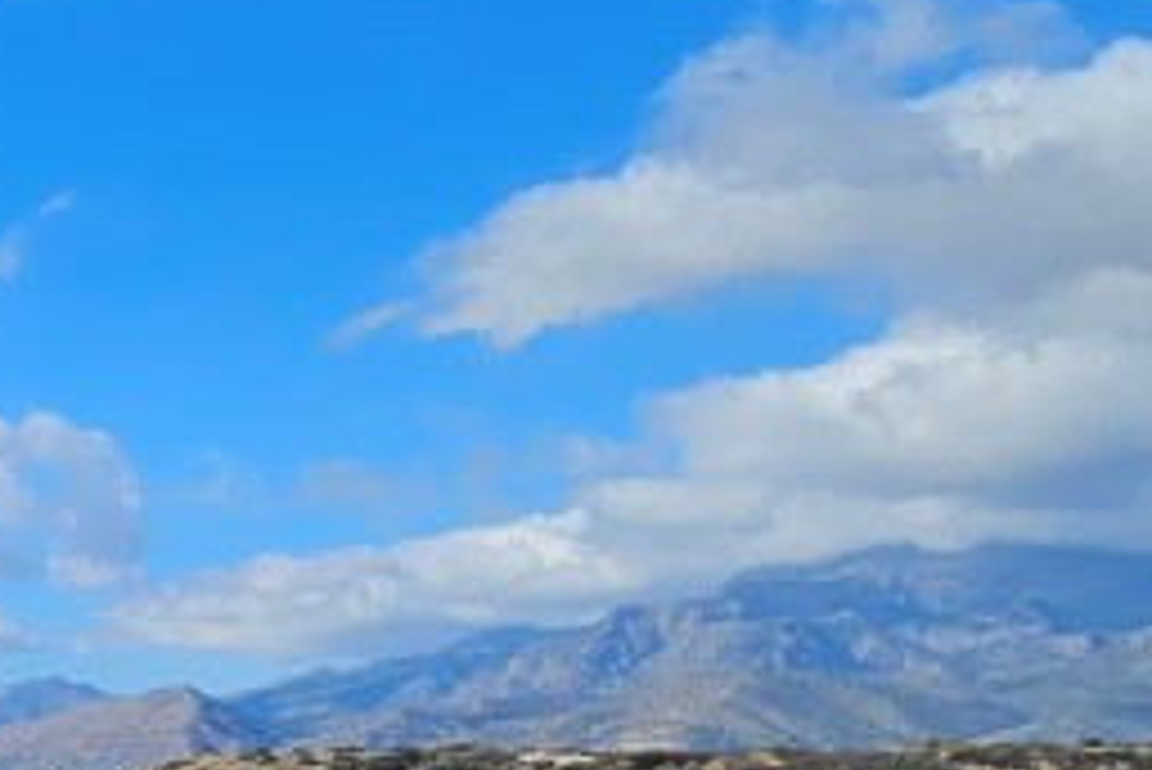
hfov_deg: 23.8
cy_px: 941
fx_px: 1729
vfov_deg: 22.9
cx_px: -788
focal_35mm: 54
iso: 50
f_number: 2.2
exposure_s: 1/2346
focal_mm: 2.2
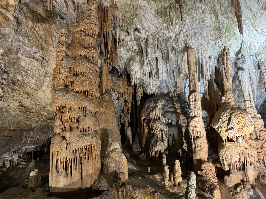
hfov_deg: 71.6
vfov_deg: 56.8
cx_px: 133
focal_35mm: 24
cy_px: 100
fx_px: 184
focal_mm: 6.76
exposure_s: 1/33
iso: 800
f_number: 1.78
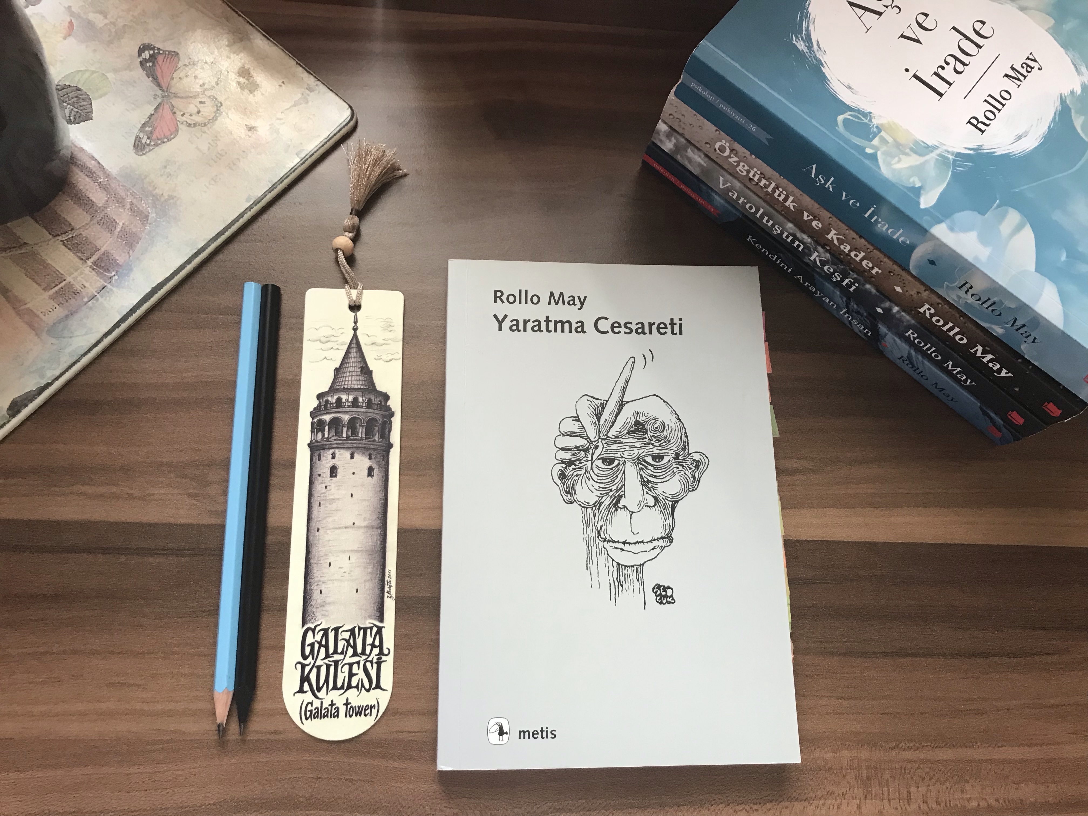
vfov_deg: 49.7
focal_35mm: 28
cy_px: 408
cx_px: 544
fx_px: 880
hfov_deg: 63.4
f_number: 1.8
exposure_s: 1/20
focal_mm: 3.99
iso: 40
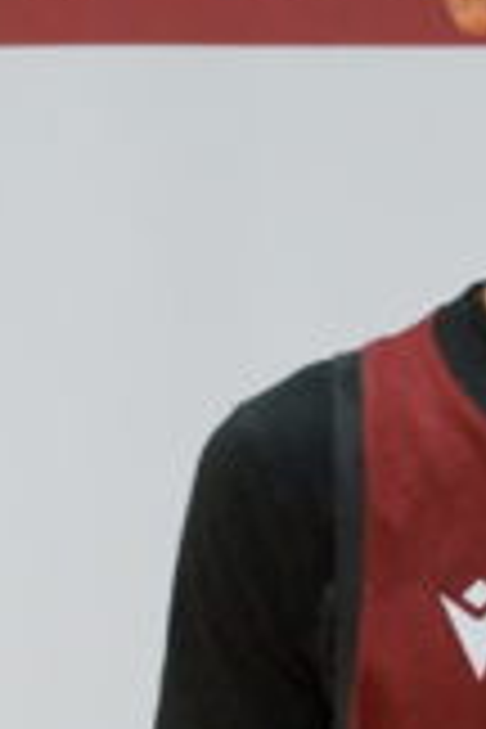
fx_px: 8302
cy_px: 846
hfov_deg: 3.3
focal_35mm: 410
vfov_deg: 5.0
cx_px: 598
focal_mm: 74
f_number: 5
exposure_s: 1/100
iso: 3200
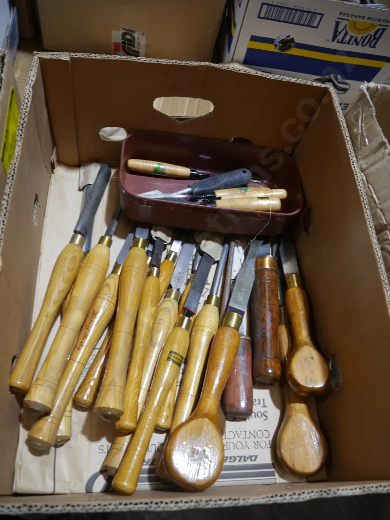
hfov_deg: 49.8
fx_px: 420
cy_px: 260
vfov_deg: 63.4
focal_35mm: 28
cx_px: 195
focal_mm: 14
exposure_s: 1/60
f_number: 3.5
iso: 200
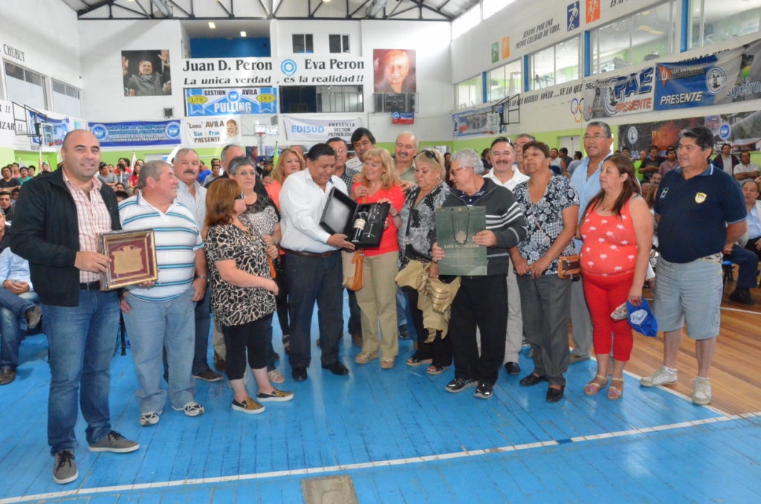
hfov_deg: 67.5
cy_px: 252
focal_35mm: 27
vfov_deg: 47.7
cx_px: 380
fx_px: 570
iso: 6400
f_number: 11
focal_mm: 18
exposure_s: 1/60
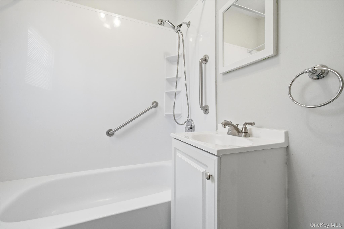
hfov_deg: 108.3
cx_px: 172
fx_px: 124
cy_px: 114
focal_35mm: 13
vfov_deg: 85.4
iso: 500
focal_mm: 13
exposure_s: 1/400
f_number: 8
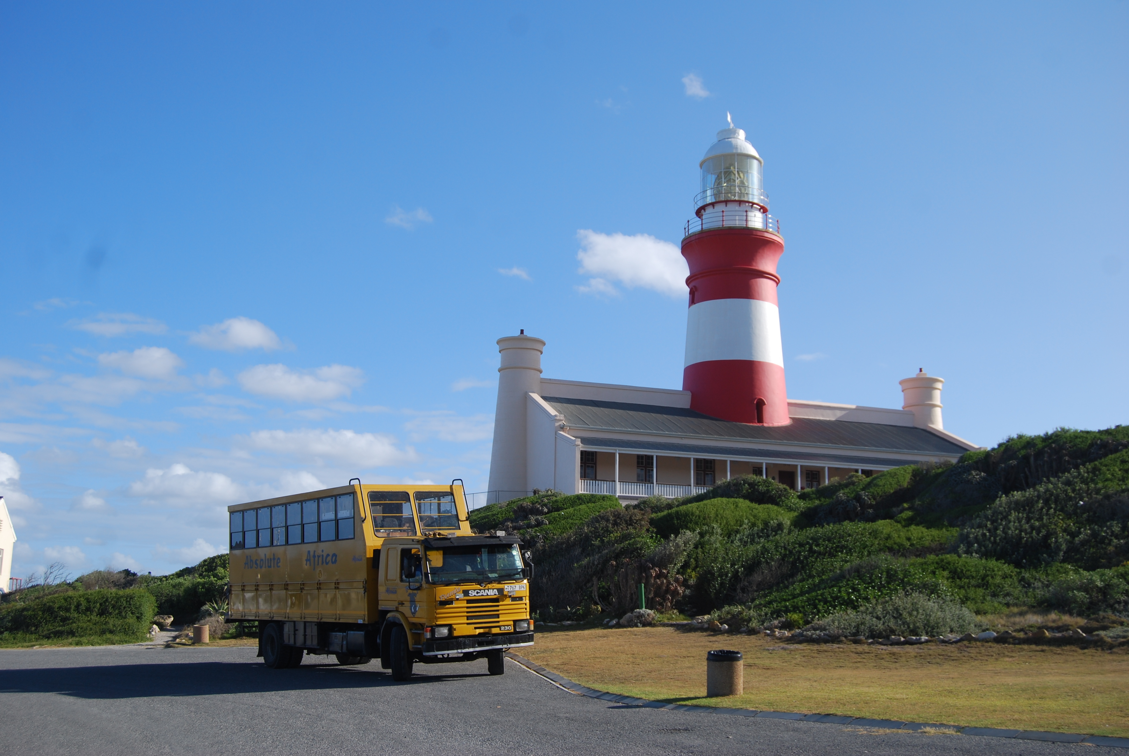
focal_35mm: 39
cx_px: 564
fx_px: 1225
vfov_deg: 34.3
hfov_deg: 49.5
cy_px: 378
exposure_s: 1/125
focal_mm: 26
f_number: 5.6
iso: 100
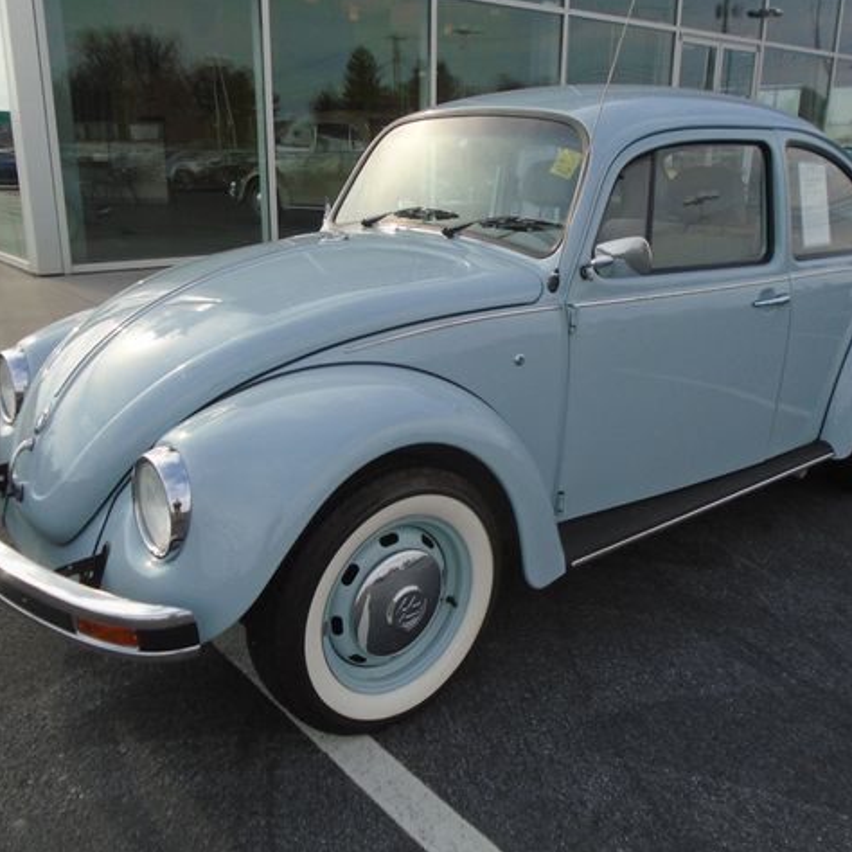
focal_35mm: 31
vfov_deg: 52.5
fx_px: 863
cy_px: 426
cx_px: 453
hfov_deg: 52.5
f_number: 3.2
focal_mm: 4.6
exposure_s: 1/1000
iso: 100
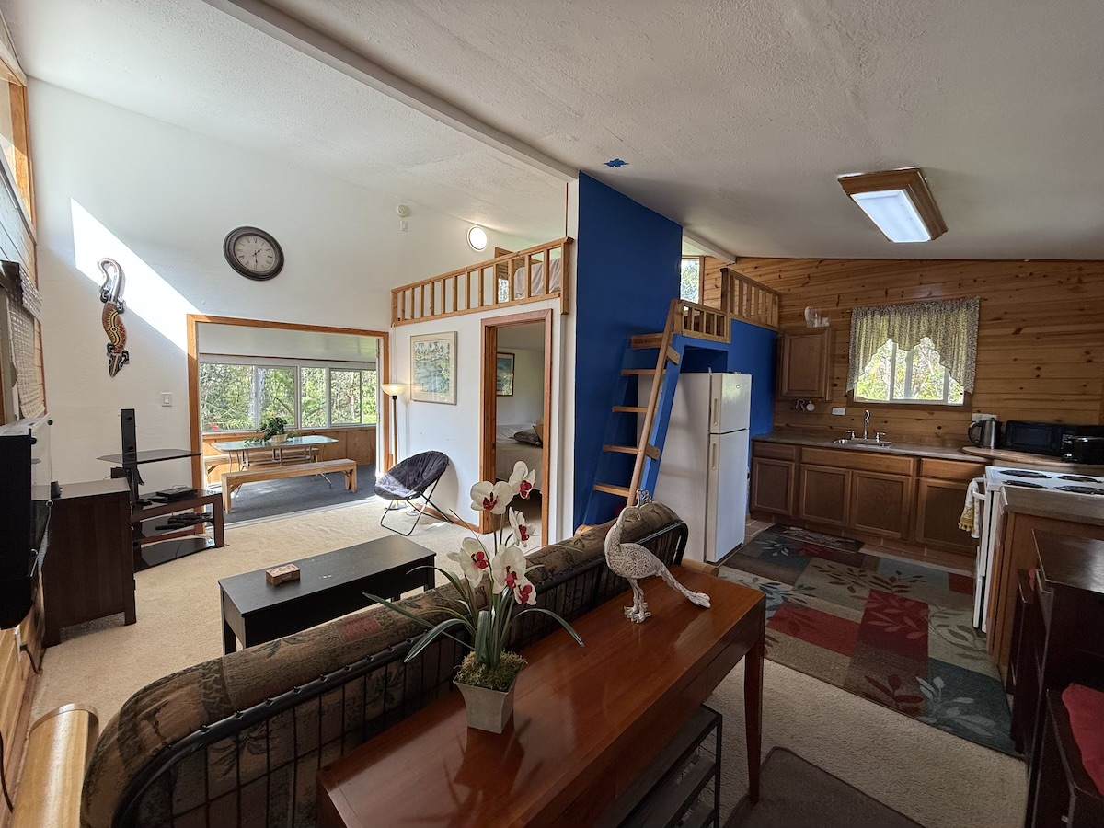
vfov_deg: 85.7
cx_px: 552
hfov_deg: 102.1
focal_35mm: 14
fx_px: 446
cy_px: 414
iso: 125
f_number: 2.2
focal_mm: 2.22
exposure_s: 1/120
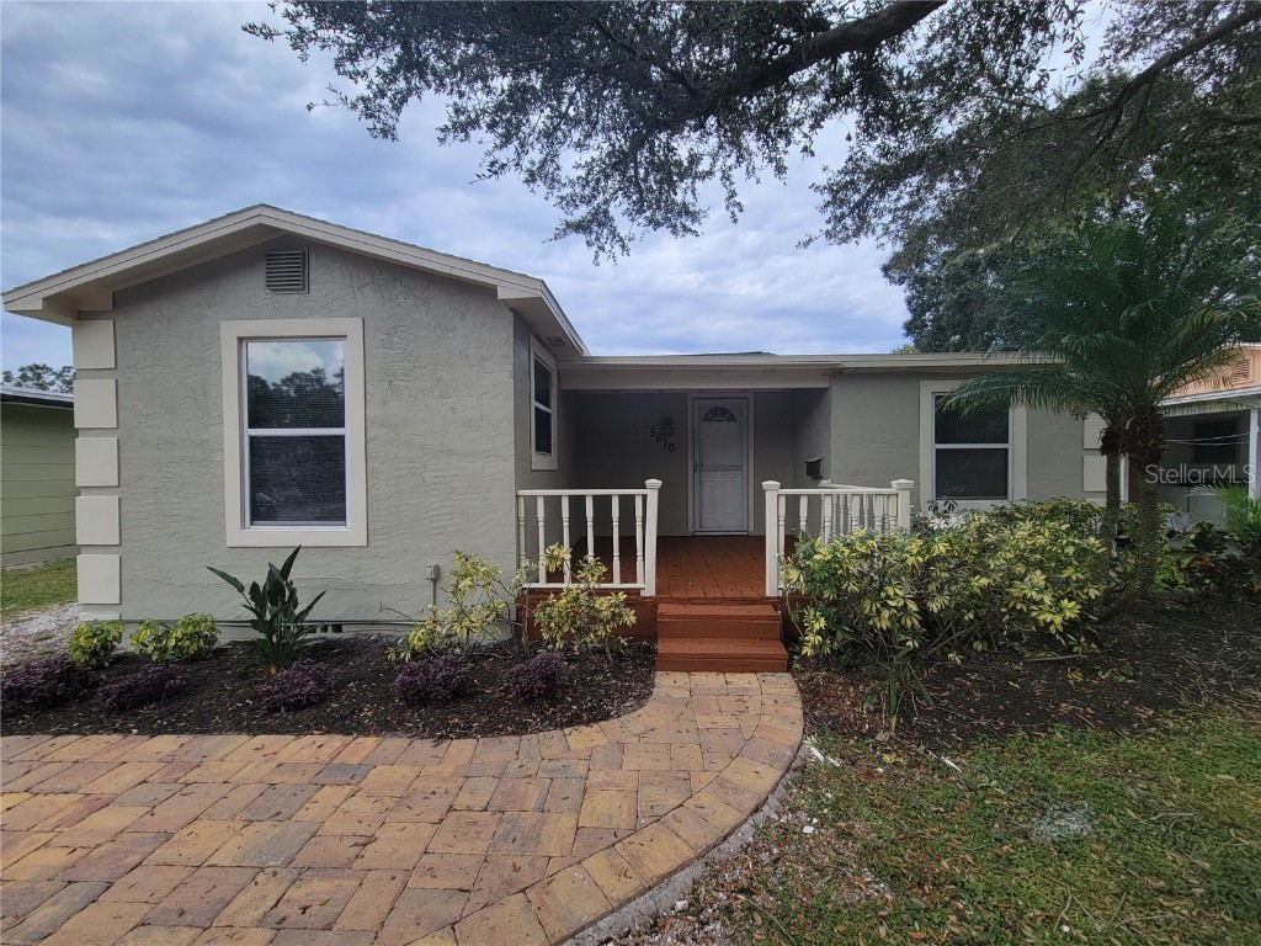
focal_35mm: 13
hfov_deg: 106.2
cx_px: 630
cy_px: 473
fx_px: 474
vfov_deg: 89.9
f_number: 2.2
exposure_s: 1/435
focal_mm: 2.2
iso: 50
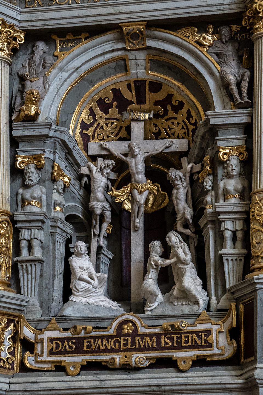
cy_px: 198
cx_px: 132
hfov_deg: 18.2
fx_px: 822
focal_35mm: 75
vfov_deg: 27.0
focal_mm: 50
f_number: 4
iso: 2000
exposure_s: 1/160
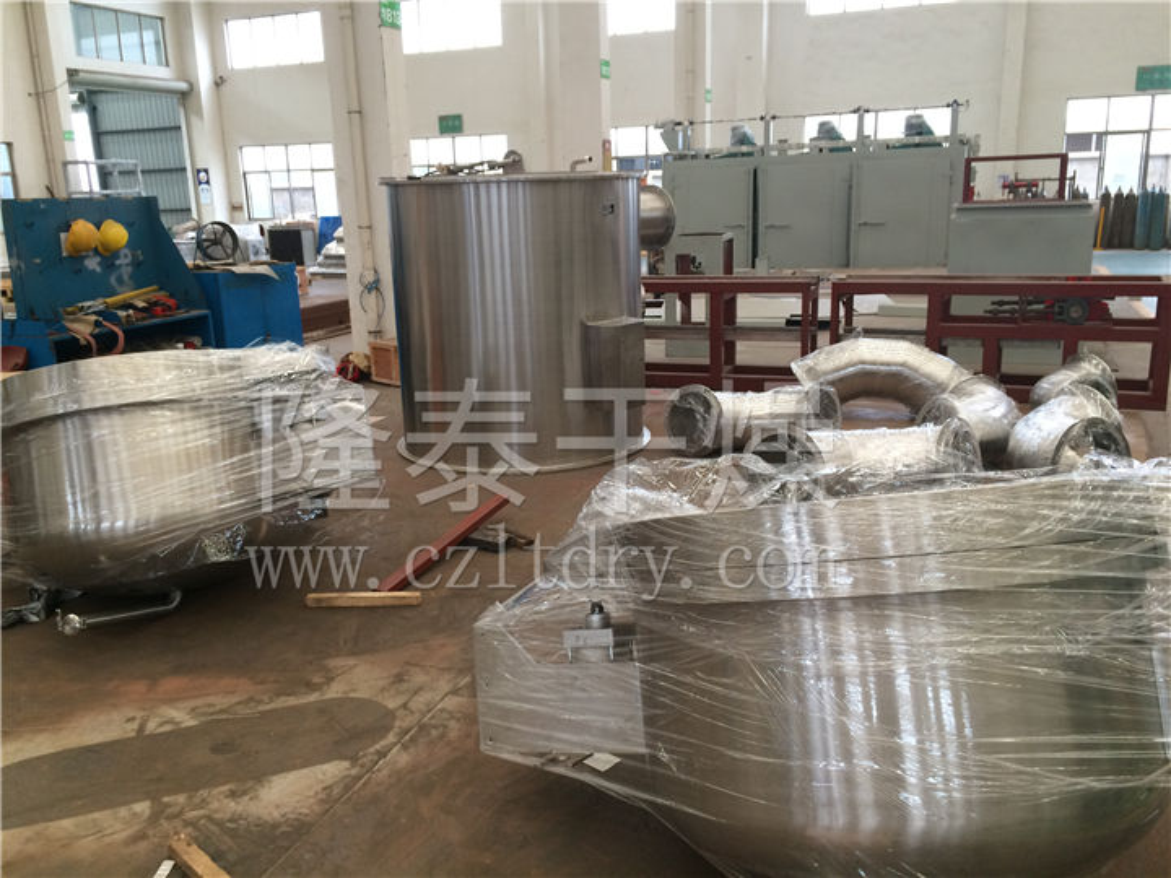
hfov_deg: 61.7
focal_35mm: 29
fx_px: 981
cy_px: 439
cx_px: 586
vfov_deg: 48.2
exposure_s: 1/30
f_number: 2.2
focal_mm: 4.15
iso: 80
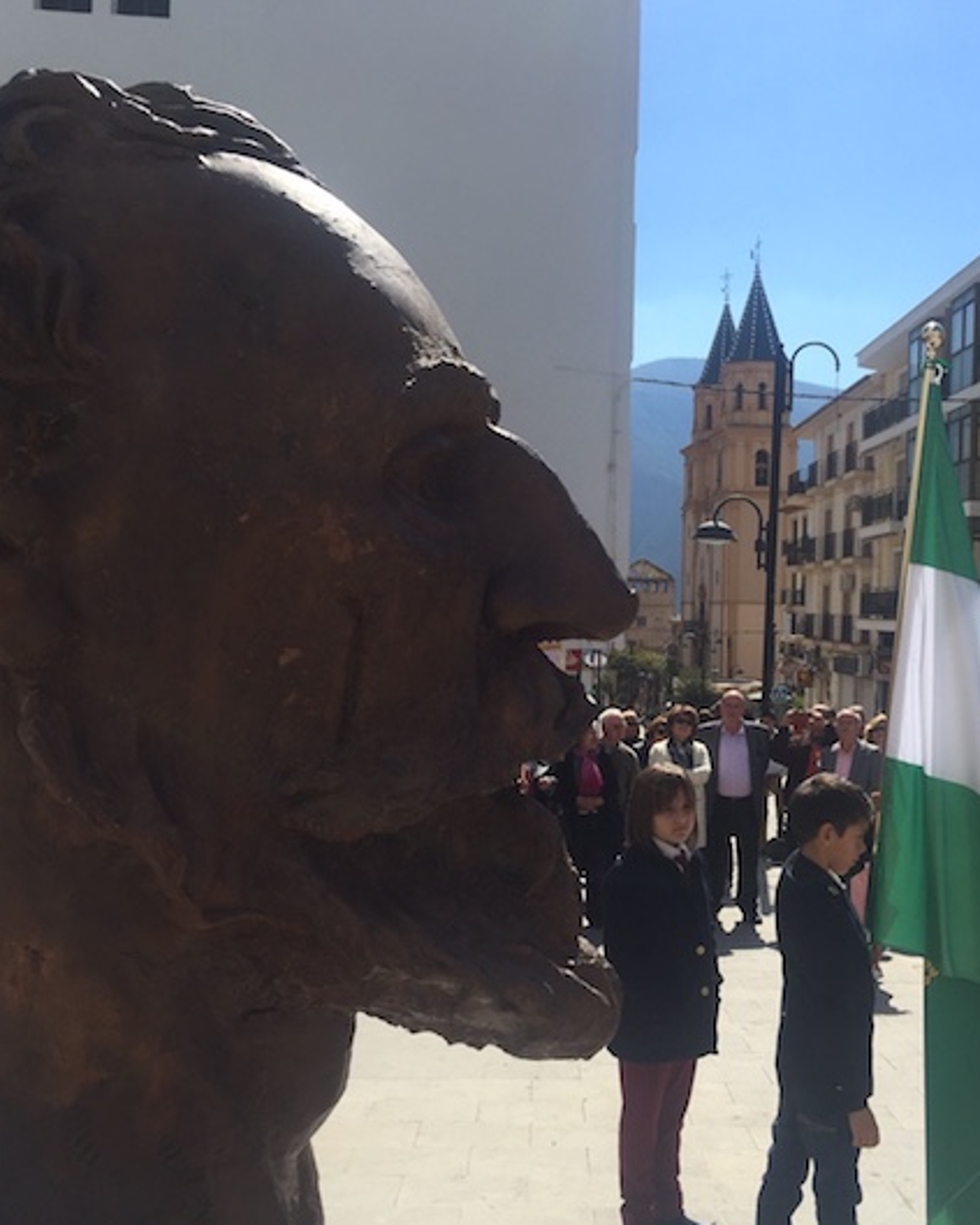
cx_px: 646
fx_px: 1378
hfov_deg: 38.7
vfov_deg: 47.9
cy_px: 615
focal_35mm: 38
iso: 32
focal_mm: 4.15
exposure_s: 1/2825
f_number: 2.2
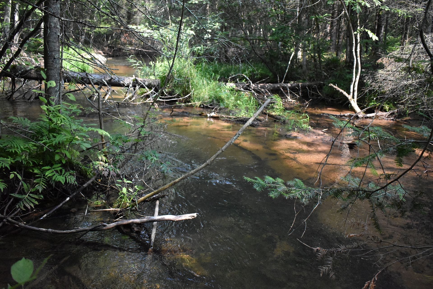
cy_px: 144
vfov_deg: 40.0
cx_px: 216
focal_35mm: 33
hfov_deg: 57.2
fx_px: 397
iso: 5600
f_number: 3.8
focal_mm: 22
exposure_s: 1/4000
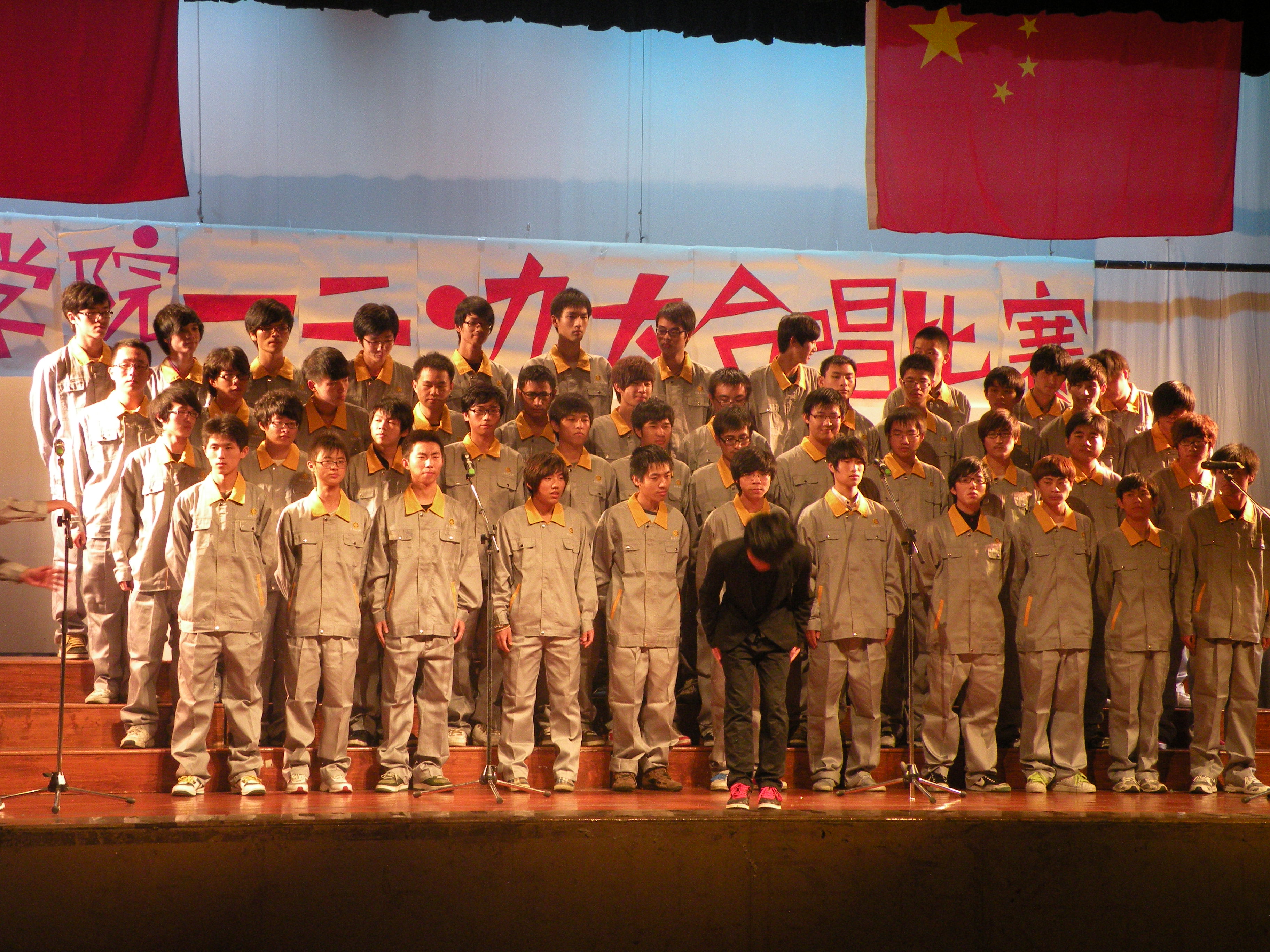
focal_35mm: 84
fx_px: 3082
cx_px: 635
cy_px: 476
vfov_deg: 17.6
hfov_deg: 23.3
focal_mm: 14.9
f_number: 4
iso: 268
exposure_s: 1/61.7
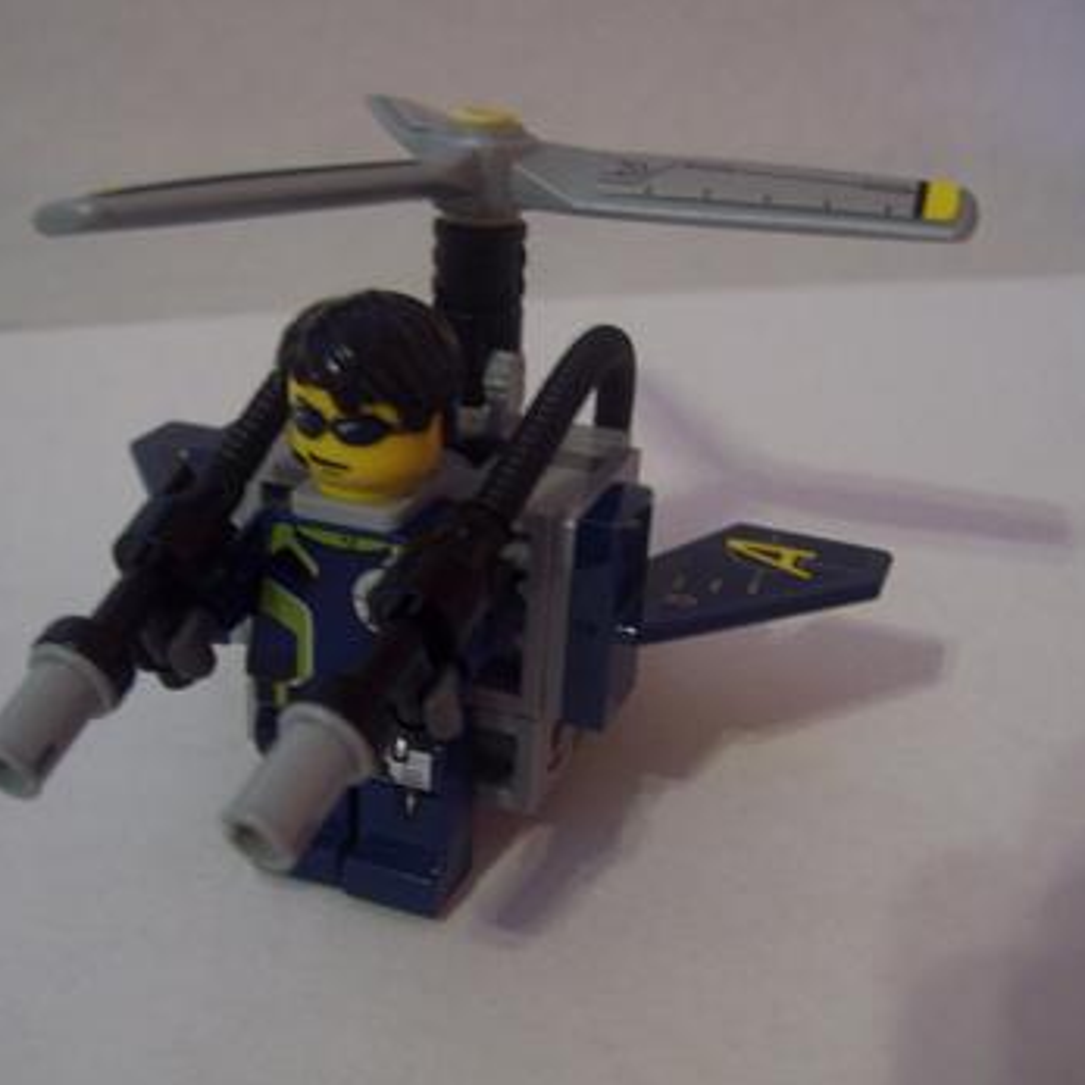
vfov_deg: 39.2
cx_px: 453
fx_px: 1525
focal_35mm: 43
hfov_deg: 39.1
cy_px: 544
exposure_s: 1/8
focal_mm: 6
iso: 160
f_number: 2.7
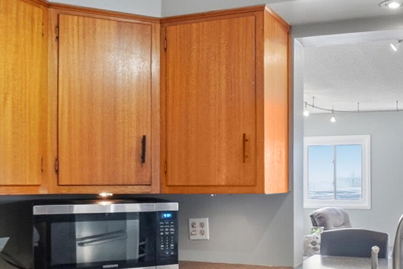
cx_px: 293
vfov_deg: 33.2
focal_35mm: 40
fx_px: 448
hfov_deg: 47.0
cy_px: 172
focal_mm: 10
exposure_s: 1/125
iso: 125
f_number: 5.6
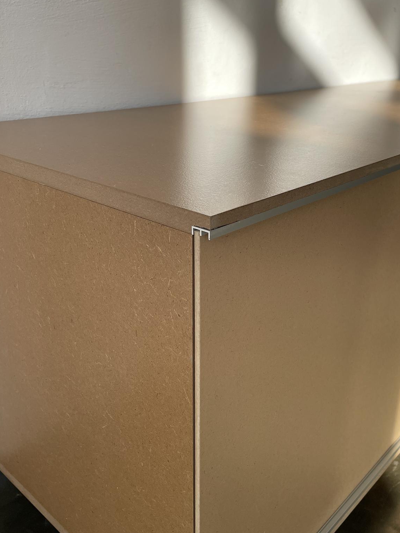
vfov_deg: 53.8
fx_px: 524
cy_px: 234
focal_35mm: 34
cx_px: 209
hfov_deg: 41.8
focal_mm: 4.2
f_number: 1.6
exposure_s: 1/940
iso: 32
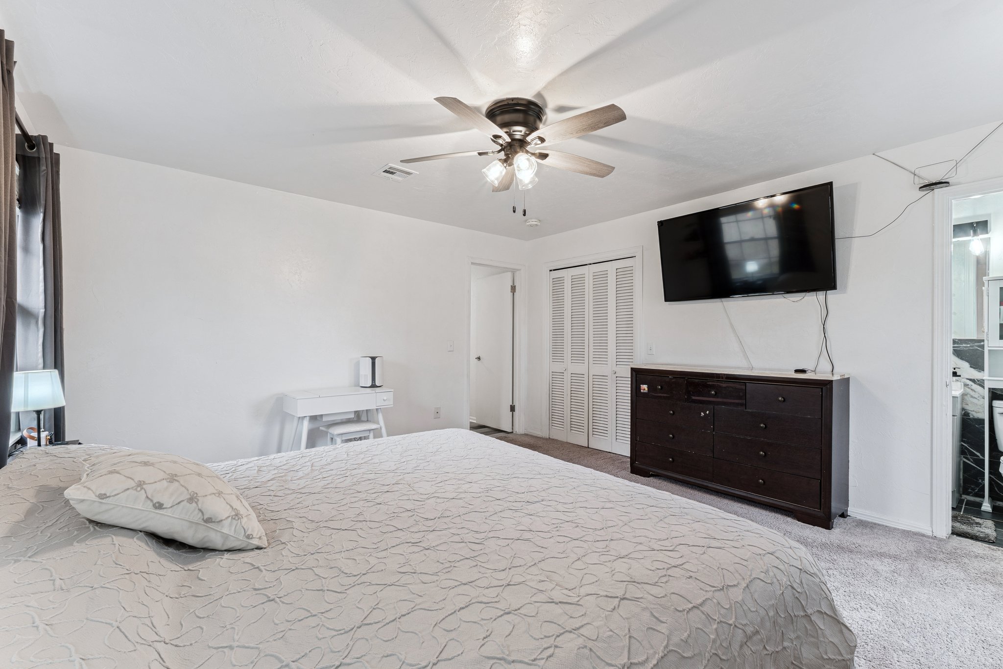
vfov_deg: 77.3
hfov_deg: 100.4
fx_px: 418
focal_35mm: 15
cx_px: 502
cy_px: 334
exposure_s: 1/8
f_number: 8
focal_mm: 10
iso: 100
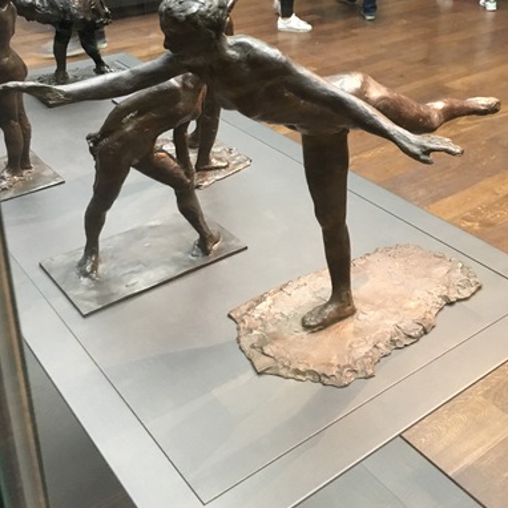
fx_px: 714
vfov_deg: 38.0
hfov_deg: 39.1
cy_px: 118
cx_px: 279
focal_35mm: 43
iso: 400
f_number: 2.2
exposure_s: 1/17
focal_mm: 4.15
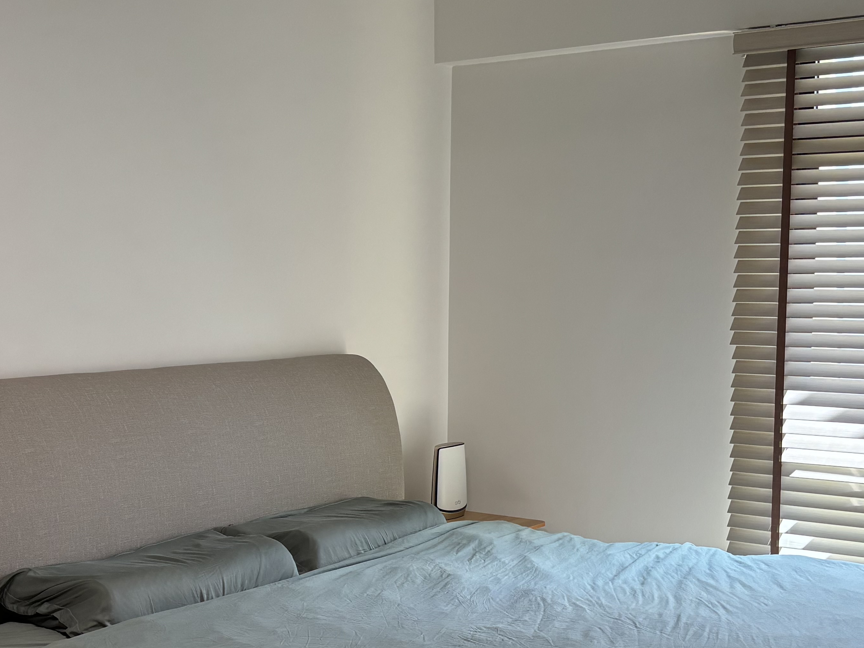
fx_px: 1373
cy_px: 425
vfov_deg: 26.4
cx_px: 358
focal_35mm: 55
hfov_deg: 34.9
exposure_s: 1/121
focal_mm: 5.96
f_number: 1.6
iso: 80
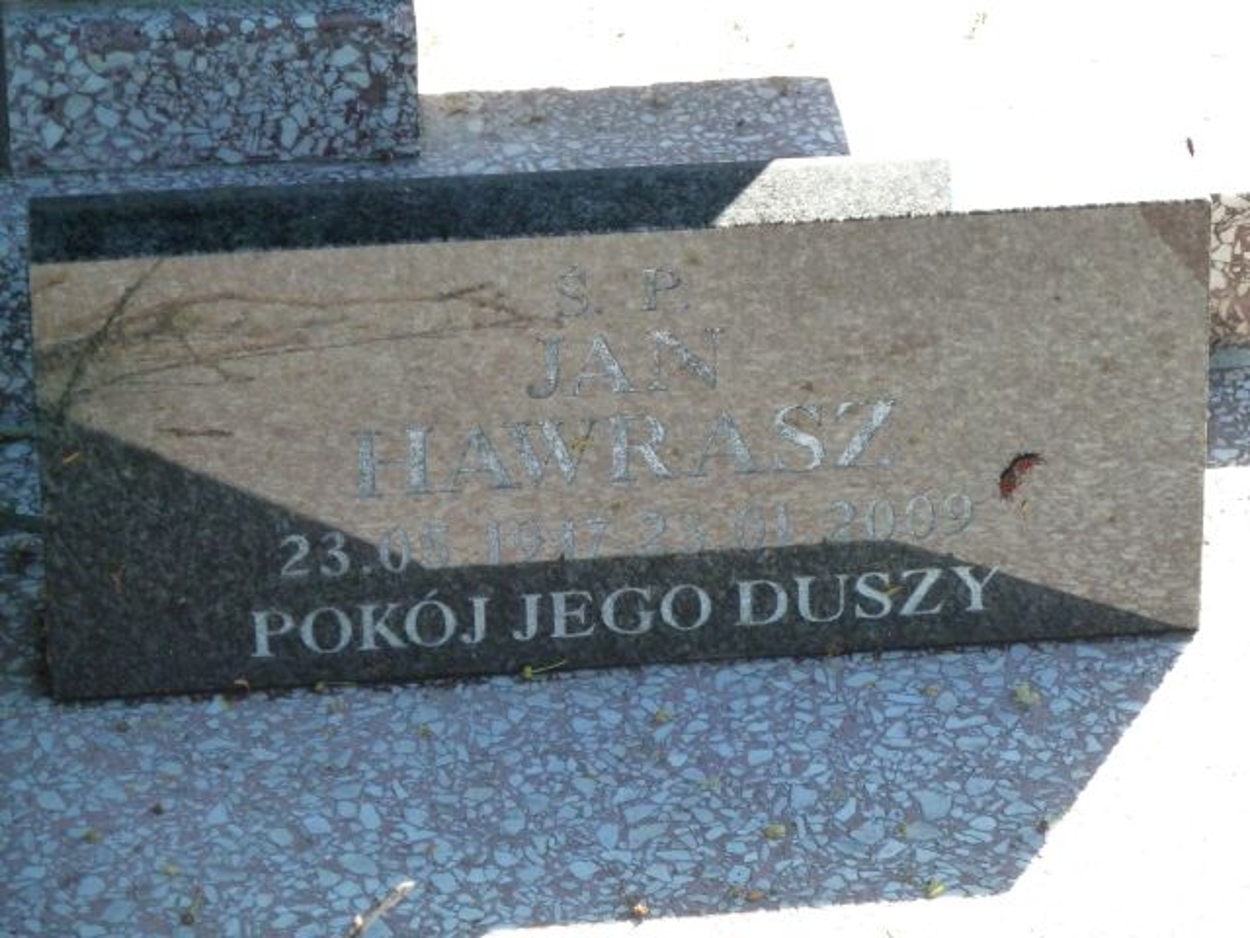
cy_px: 469
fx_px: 5705
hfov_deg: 12.5
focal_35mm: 158
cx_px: 625
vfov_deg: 9.4
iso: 500
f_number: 4.5
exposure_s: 1/320
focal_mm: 25.9
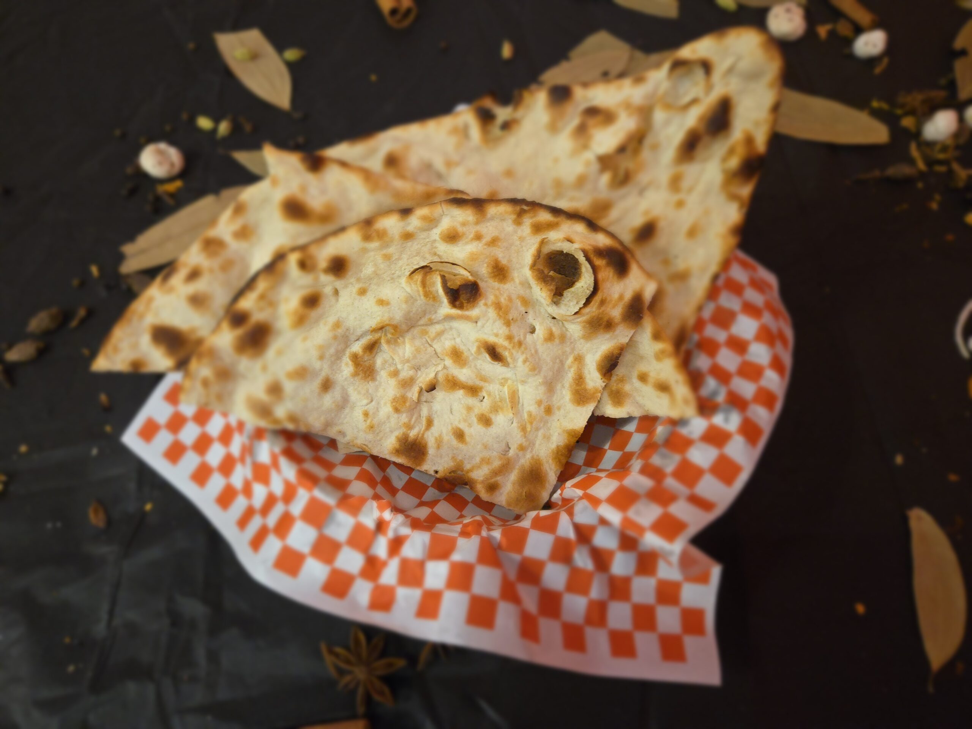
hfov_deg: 73.9
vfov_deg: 58.9
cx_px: 486
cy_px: 364
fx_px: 646
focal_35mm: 23
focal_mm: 5.4
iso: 320
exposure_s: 1/30
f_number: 1.8
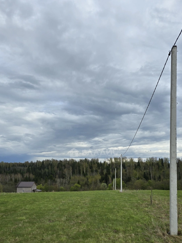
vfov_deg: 53.4
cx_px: 94
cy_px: 152
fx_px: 238
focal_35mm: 34
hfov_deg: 41.8
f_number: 1.7
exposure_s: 1/1024
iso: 12
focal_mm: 6.3
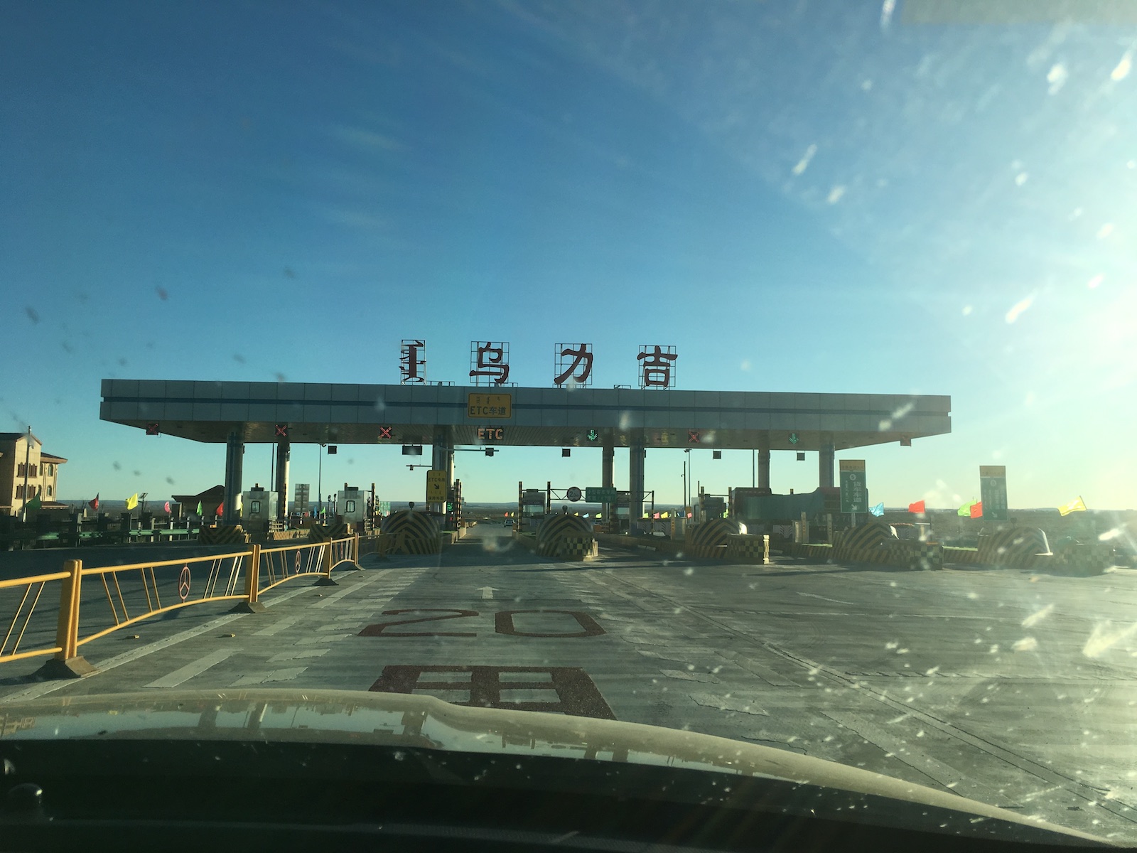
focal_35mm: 29
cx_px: 568
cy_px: 426
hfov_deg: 61.7
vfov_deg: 48.2
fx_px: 953
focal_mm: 4.15
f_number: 2.2
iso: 25
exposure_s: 1/1425
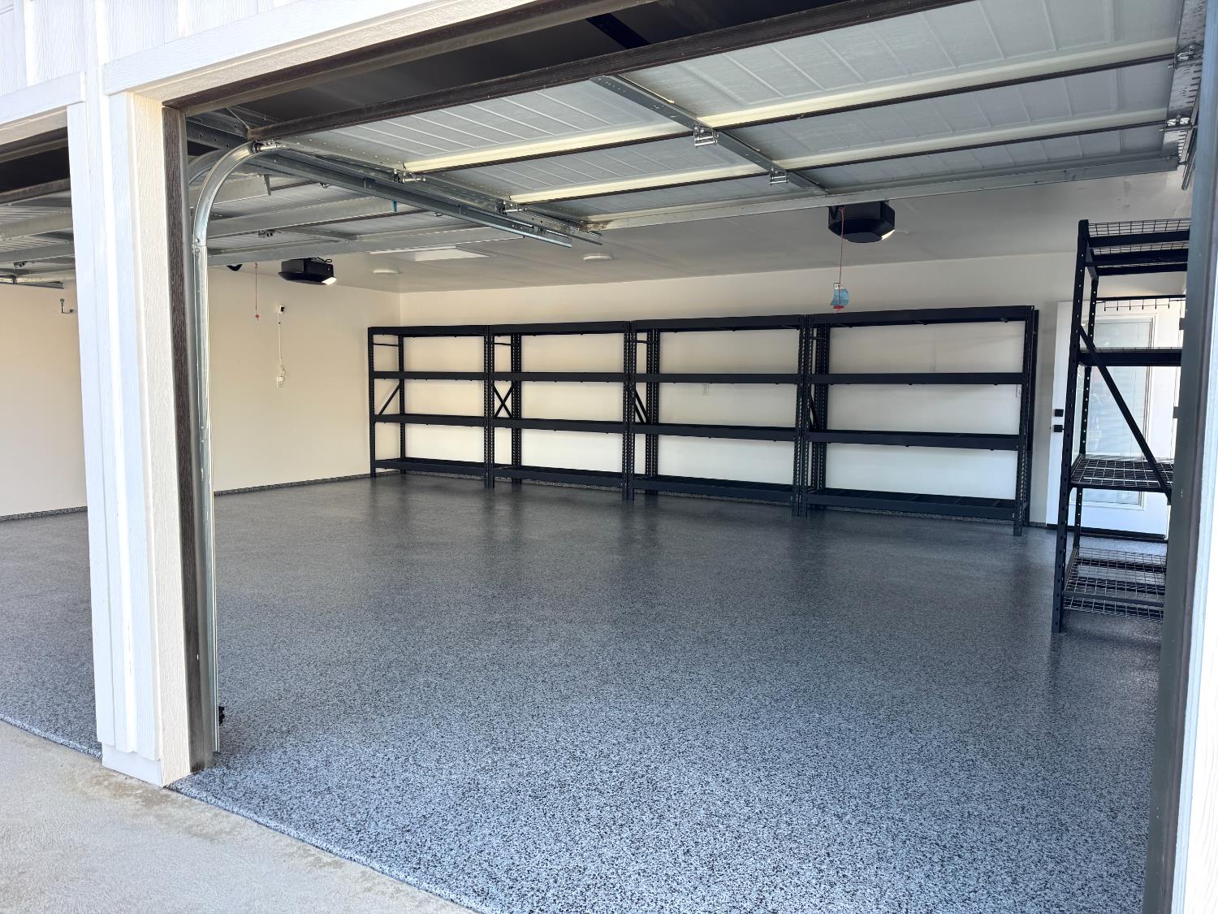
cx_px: 609
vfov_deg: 56.8
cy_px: 457
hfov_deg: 71.6
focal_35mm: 24
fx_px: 844
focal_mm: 6.76
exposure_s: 1/230
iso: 80
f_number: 1.78
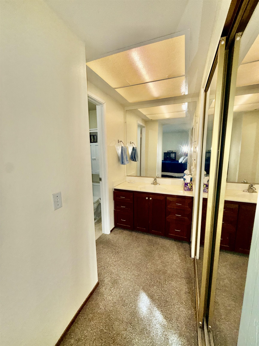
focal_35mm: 14
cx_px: 130
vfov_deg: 102.1
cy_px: 173
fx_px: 140
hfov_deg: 85.7
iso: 80
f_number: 2.2
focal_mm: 2.22
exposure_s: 1/65
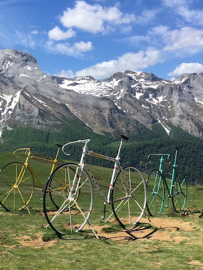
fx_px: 367
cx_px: 61
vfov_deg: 39.6
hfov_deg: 30.6
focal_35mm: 47
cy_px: 196
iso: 25
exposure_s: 1/1832
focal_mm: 4.15
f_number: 2.2
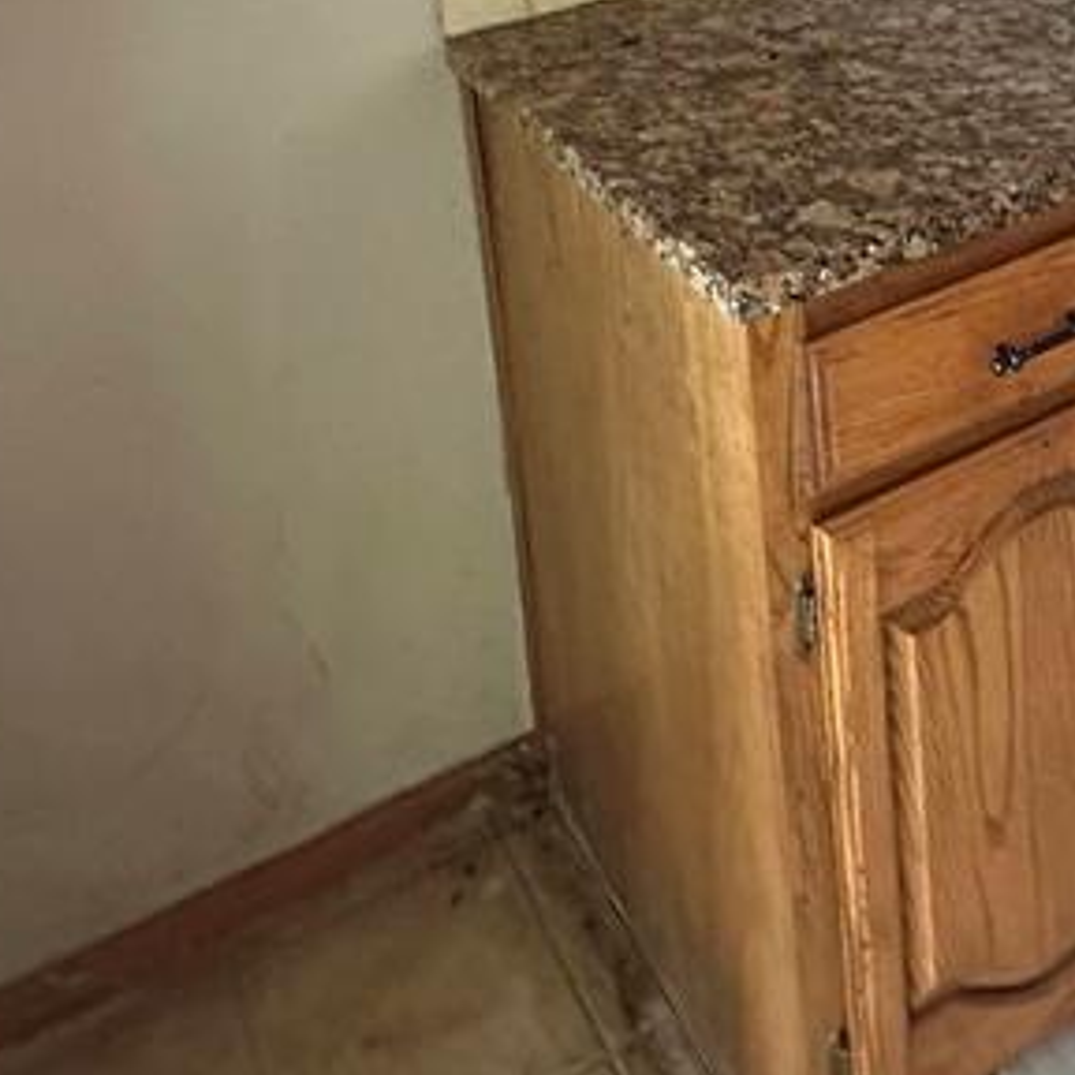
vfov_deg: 31.2
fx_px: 1546
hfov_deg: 37.9
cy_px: -265
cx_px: 720
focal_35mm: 44
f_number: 2.2
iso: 1000
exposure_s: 1/60
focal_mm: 2.22
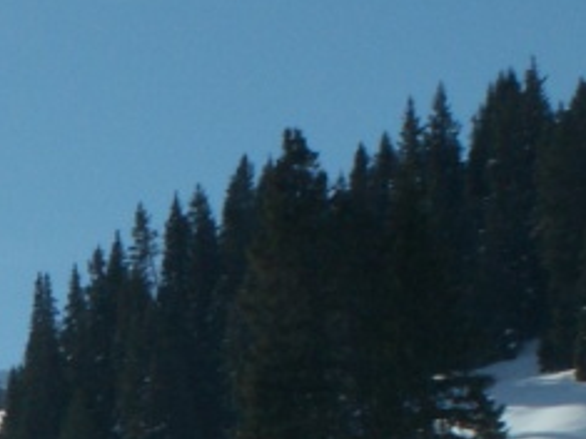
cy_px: 788
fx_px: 4721
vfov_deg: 5.2
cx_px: -561
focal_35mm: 279
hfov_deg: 6.9
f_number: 8
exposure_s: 1/320
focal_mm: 10.72
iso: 50
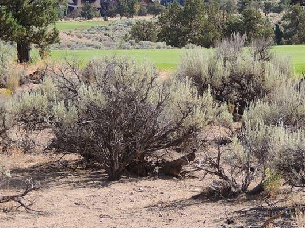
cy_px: 84
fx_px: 2299
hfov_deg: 7.6
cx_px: 204
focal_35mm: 261
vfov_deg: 5.7
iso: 100
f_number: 4.3
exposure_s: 1/400
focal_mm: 24
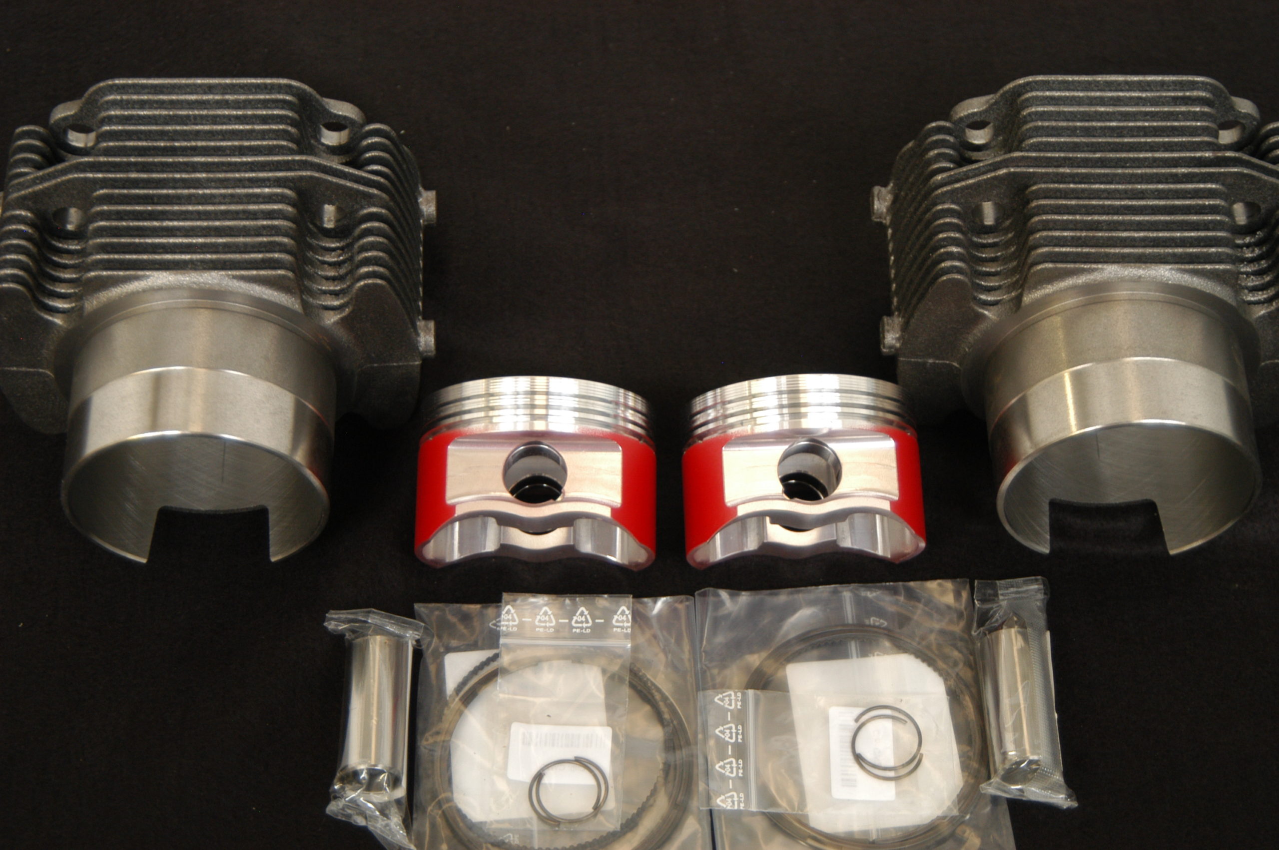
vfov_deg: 18.9
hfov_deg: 28.1
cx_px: 640
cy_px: 425
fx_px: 2556
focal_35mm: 72
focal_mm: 48
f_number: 4.8
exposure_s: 1/13
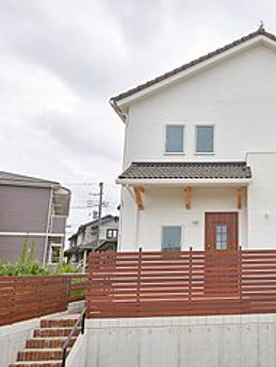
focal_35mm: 35
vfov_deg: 52.6
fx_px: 372
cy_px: 183
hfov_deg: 37.3
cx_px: 263
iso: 100
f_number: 8
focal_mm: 24
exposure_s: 1/125
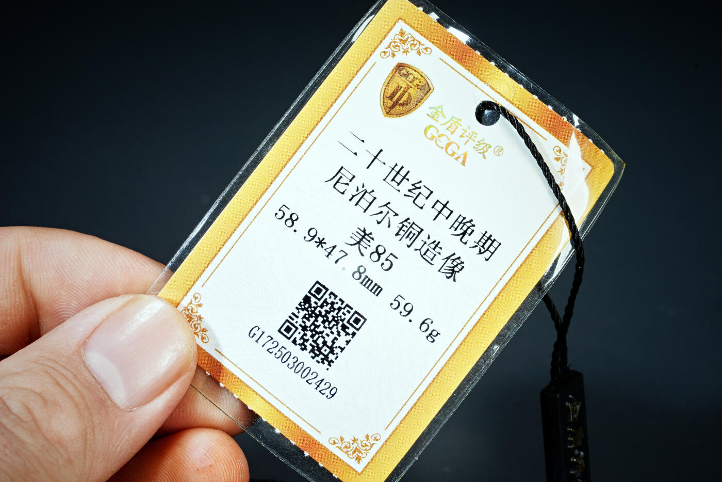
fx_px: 2527
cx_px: 361
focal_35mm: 126
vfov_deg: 10.9
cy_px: 241
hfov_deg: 16.3
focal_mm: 84
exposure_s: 1/160
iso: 100
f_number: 18
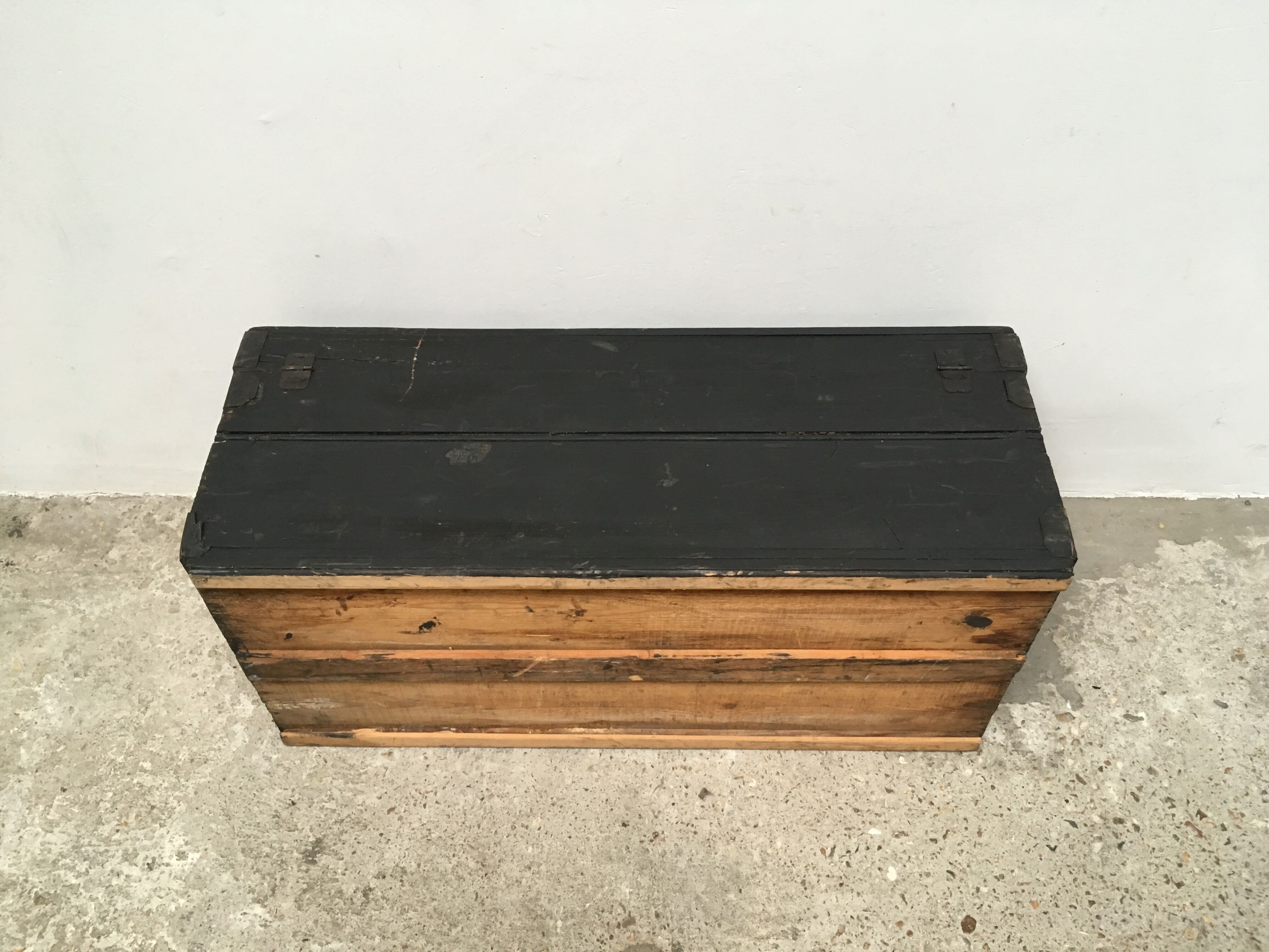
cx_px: 634
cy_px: 476
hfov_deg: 61.7
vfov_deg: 48.2
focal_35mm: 29
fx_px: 1063
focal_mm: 4.15
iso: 160
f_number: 2.2
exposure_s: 1/33
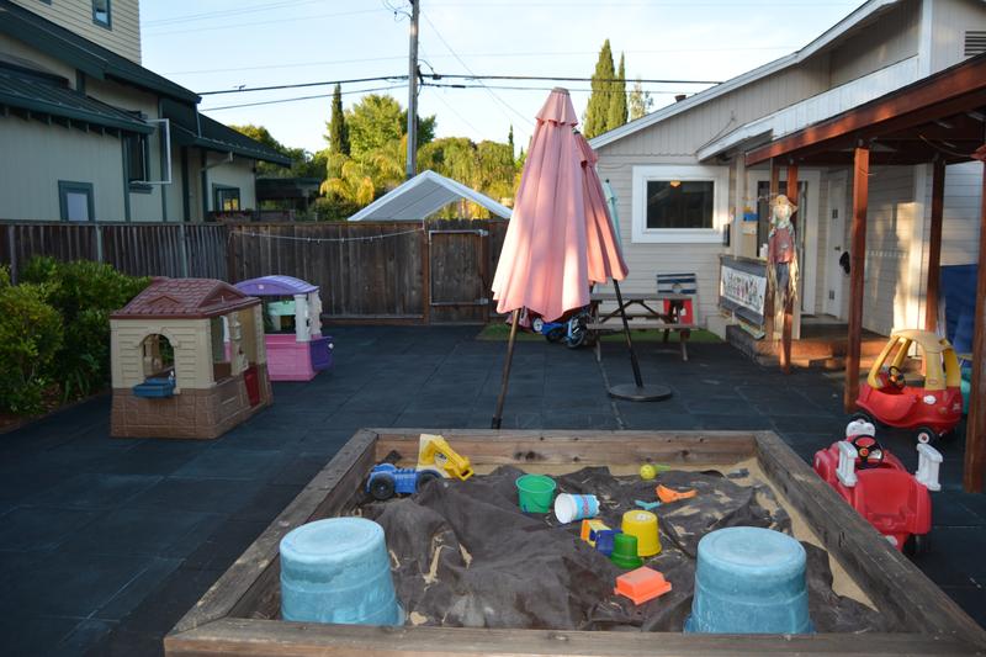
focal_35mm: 27
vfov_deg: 47.9
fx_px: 739
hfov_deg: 67.4
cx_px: 493
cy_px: 328
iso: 100
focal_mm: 18
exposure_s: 1/200
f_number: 3.5
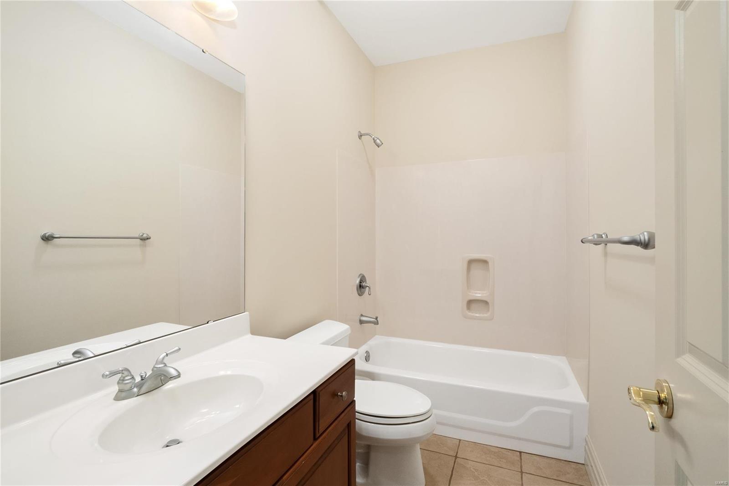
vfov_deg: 73.7
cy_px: 243
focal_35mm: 16
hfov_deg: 96.7
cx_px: 364
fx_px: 324
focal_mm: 8
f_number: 8
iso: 400
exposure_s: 1/8
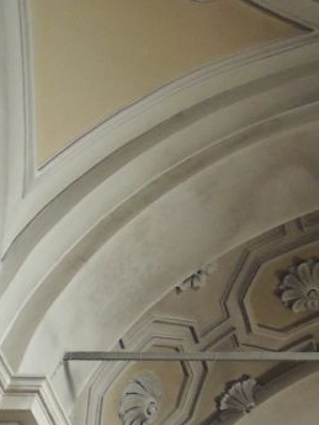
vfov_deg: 18.3
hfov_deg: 14.3
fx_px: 1167
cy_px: 641
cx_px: 517
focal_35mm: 95
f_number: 2.8
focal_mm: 4.3
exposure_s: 1/10
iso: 400
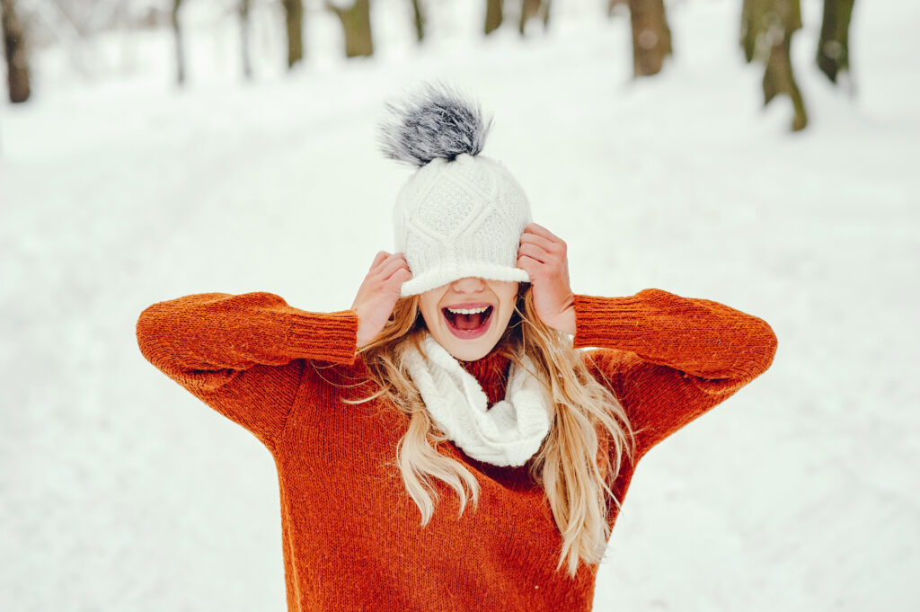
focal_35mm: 85
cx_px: 460
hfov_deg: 23.9
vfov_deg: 16.0
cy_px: 306
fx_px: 2170
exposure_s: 1/640
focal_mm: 85
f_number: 3.5
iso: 640
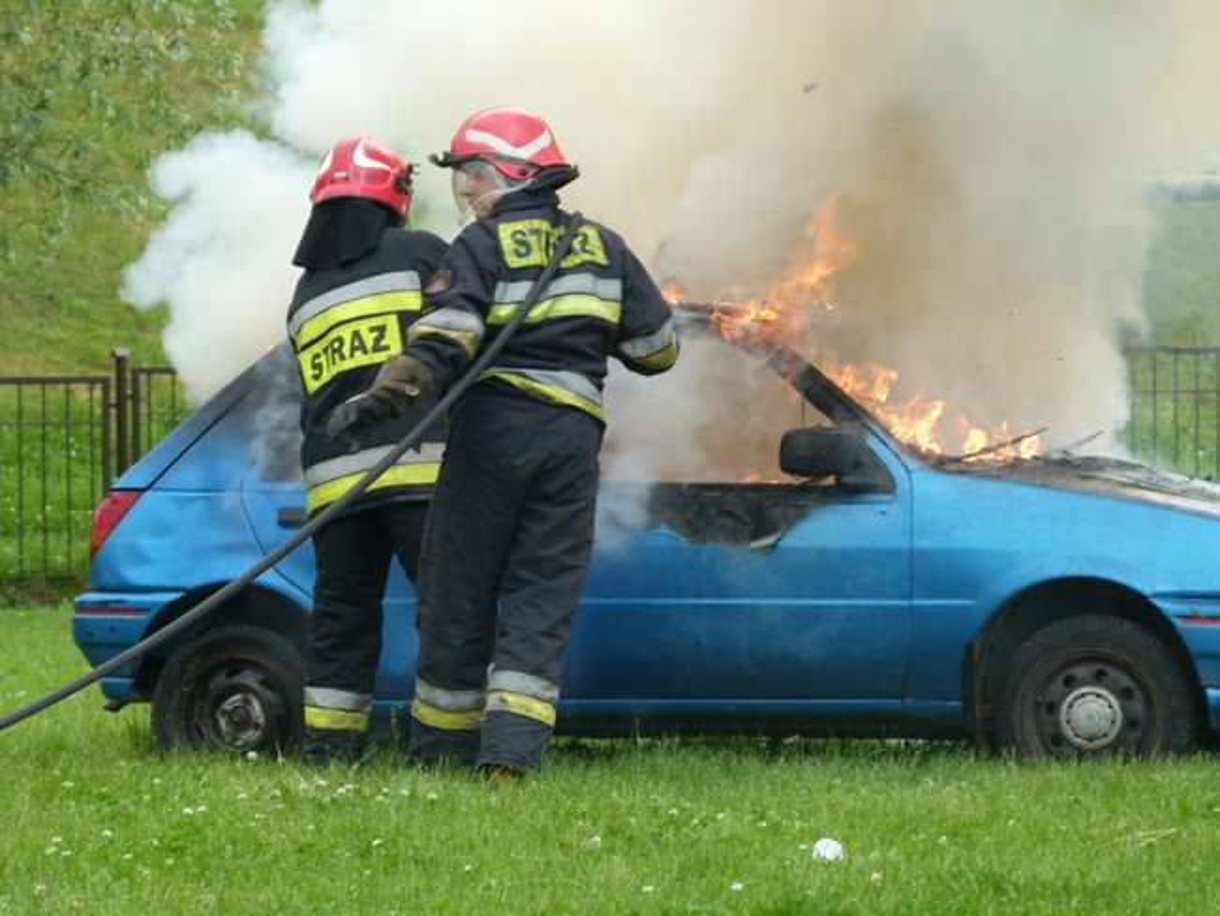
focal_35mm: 252
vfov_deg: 5.9
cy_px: 458
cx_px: 610
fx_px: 8885
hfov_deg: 7.9
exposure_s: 1/160
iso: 100
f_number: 4
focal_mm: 45.4
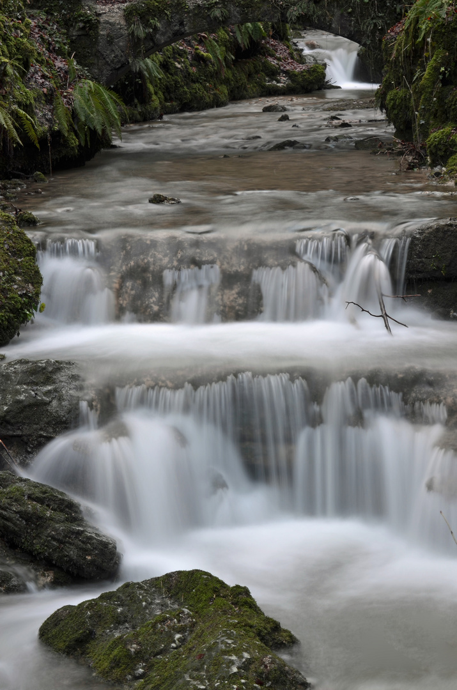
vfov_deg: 19.5
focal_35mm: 105
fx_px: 2009
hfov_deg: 13.0
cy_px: 345
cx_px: 228
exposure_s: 4
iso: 100
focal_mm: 70
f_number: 9
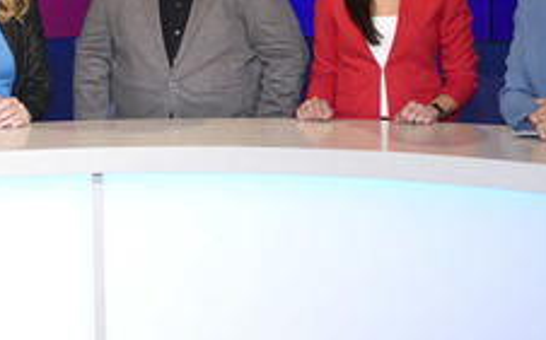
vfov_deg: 18.6
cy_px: 51
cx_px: 187
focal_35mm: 69
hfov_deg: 29.6
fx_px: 1026
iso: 1600
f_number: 5
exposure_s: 1/125
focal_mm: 34
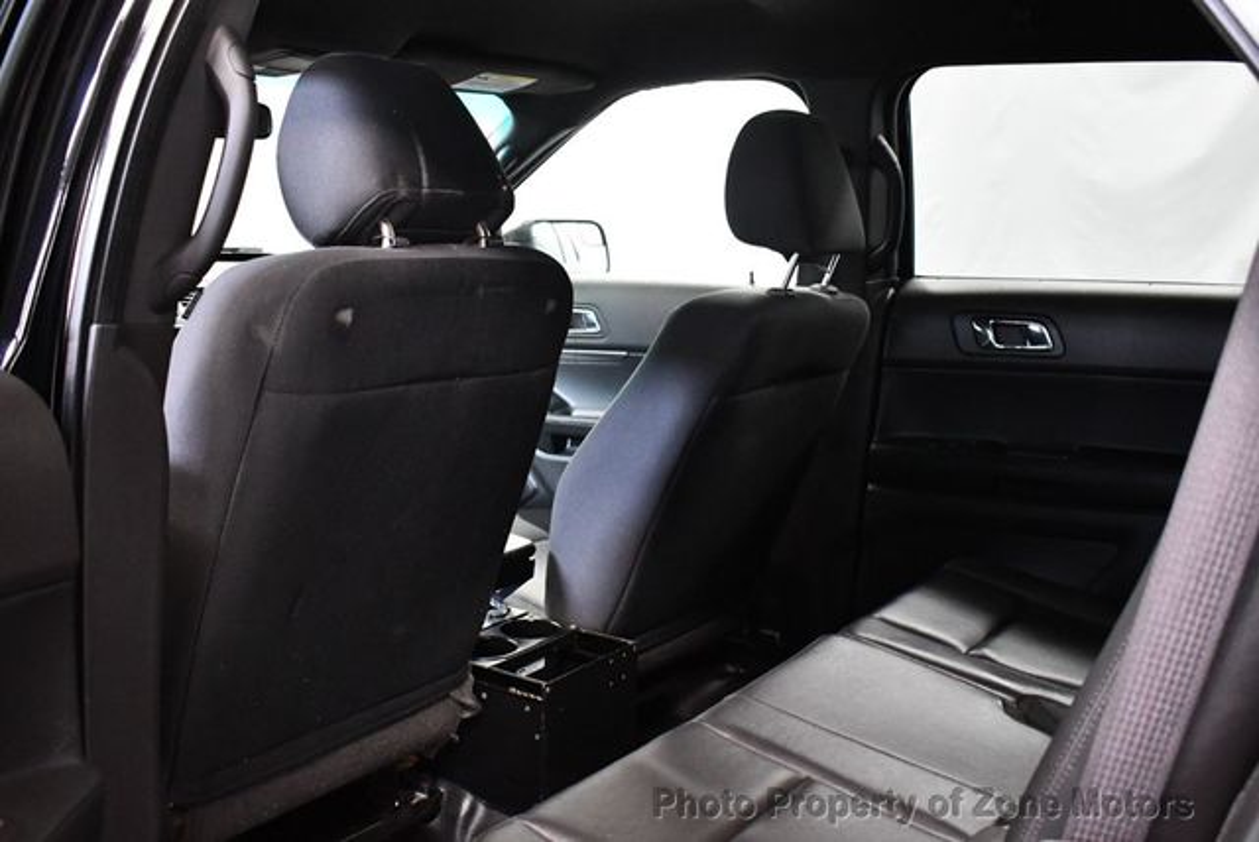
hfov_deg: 53.1
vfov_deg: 36.9
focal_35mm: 36
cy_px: 421
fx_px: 1260
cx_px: 630
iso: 5000
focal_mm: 18
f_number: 3.5
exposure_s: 1/60
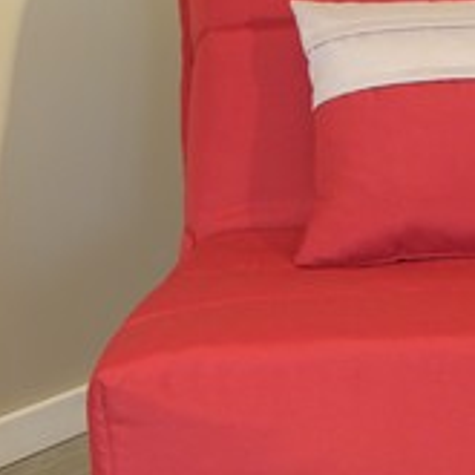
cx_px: 809
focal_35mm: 119
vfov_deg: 14.6
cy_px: 109
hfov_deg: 13.4
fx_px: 1847
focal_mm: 6.6
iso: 64
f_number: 3.2
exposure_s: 1/10
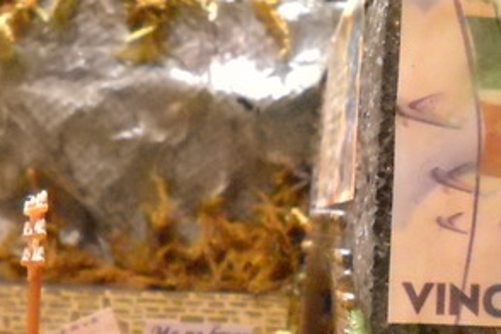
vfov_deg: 11.5
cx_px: 152
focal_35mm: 116
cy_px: 455
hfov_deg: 17.6
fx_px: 1614
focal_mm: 6.72
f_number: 3.1
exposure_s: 1/4
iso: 800
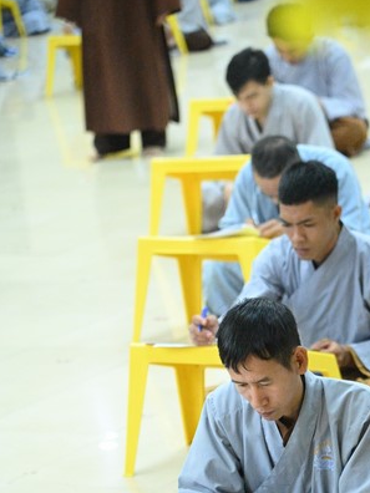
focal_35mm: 189
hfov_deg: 7.9
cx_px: 268
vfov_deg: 10.4
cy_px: 401
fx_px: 2694
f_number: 4
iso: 20000
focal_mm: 120
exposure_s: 1/250
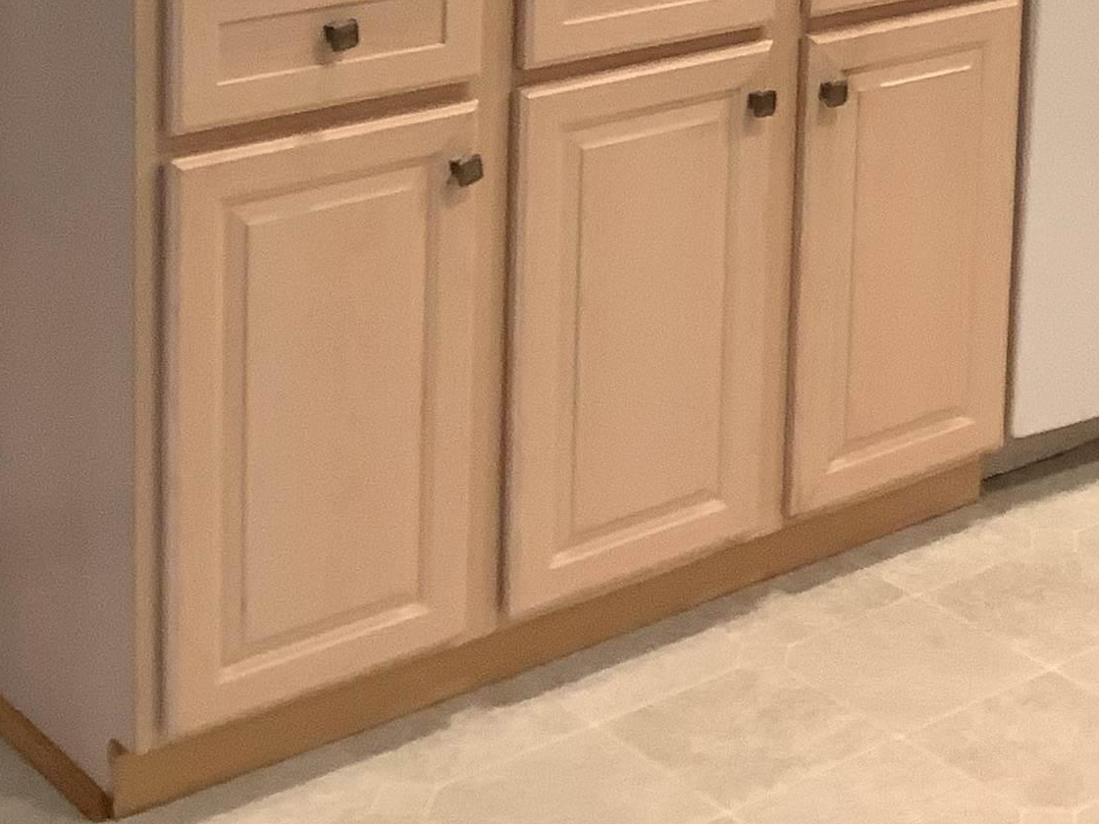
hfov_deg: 22.1
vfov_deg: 16.4
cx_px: 1118
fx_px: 2699
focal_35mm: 85
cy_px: -268
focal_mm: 3.3
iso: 200
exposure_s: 1/60
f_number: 2.4
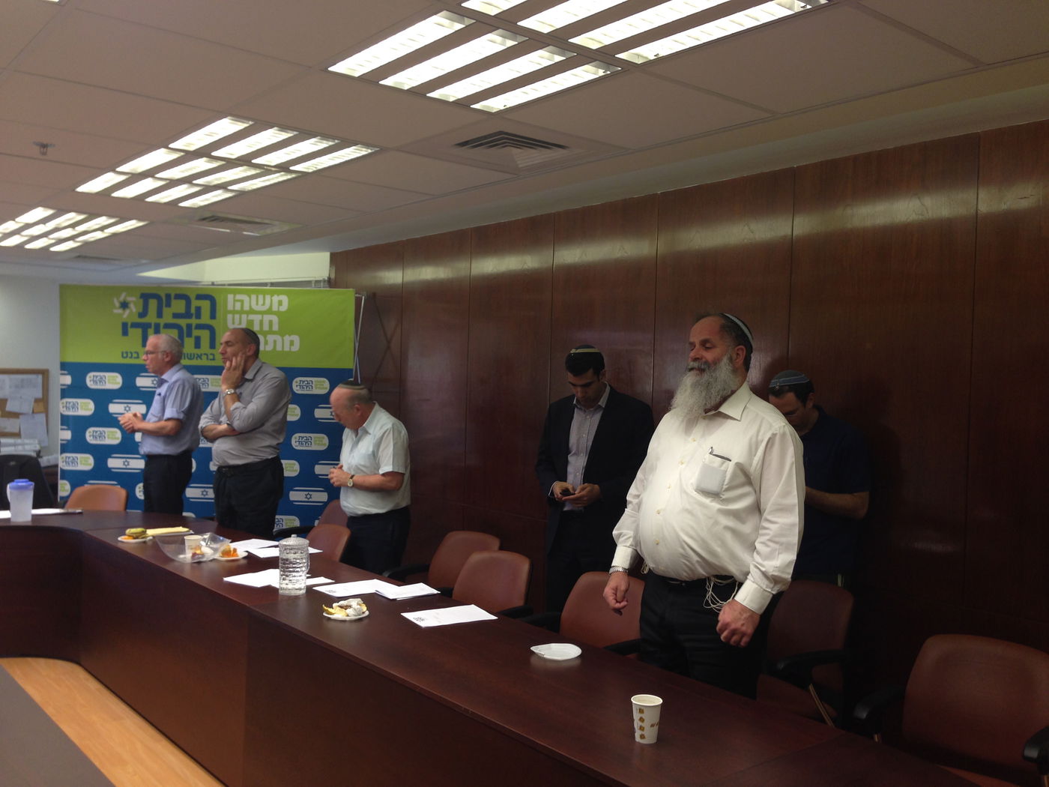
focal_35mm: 33
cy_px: 394
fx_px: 1000
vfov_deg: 42.9
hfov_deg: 55.4
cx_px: 524
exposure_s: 1/30
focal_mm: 4.12
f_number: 2.4
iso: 64
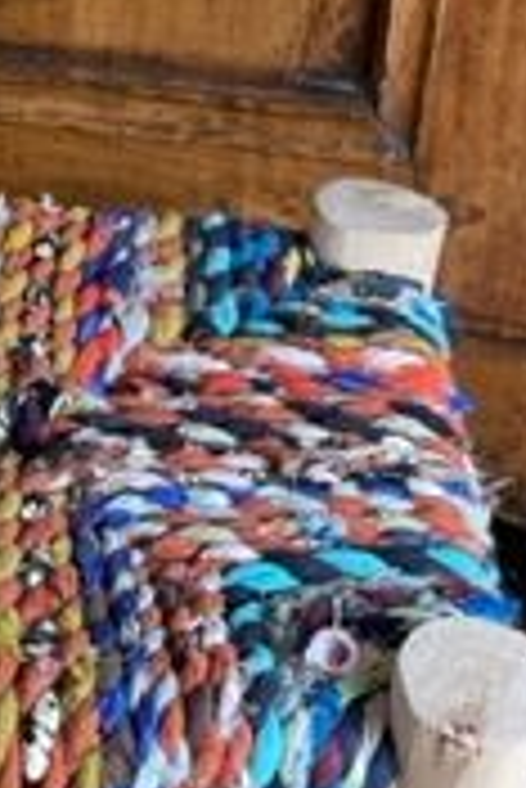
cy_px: 338
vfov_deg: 20.6
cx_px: -18
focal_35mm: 99
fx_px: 2165
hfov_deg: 13.6
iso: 125
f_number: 1.6
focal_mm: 4.2
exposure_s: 1/121
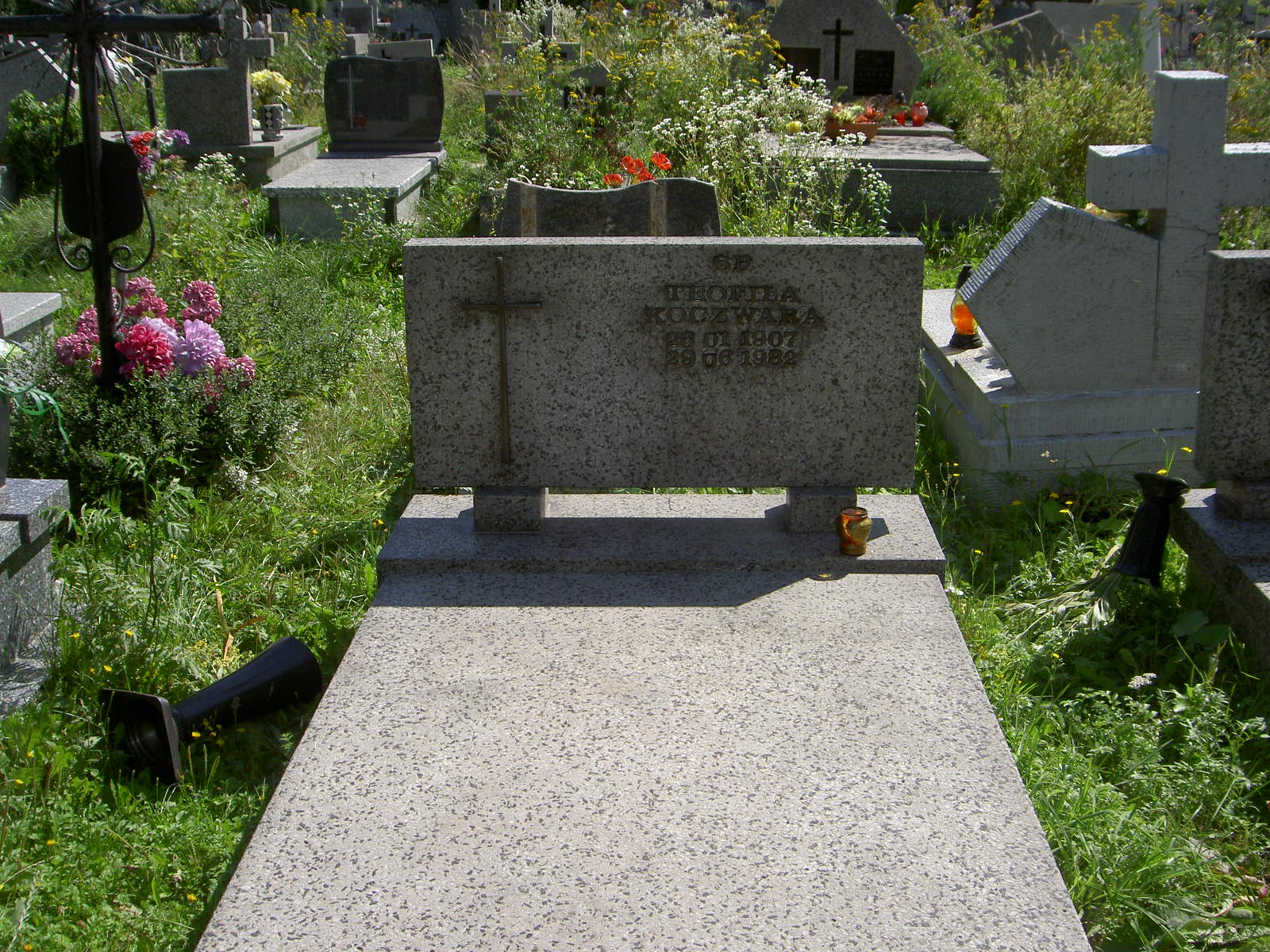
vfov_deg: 36.8
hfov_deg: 47.9
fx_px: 1431
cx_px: 635
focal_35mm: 39
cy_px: 476
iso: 50
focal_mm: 8
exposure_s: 1/400
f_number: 4.7
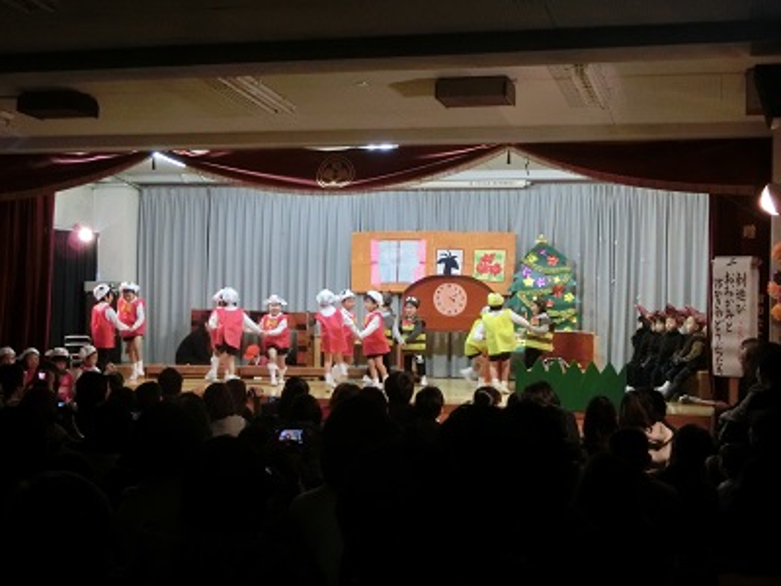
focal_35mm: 50
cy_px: 293
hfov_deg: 38.2
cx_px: 390
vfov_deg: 29.1
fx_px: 1128
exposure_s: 1/50
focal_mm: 9.16
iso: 800
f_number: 4.3
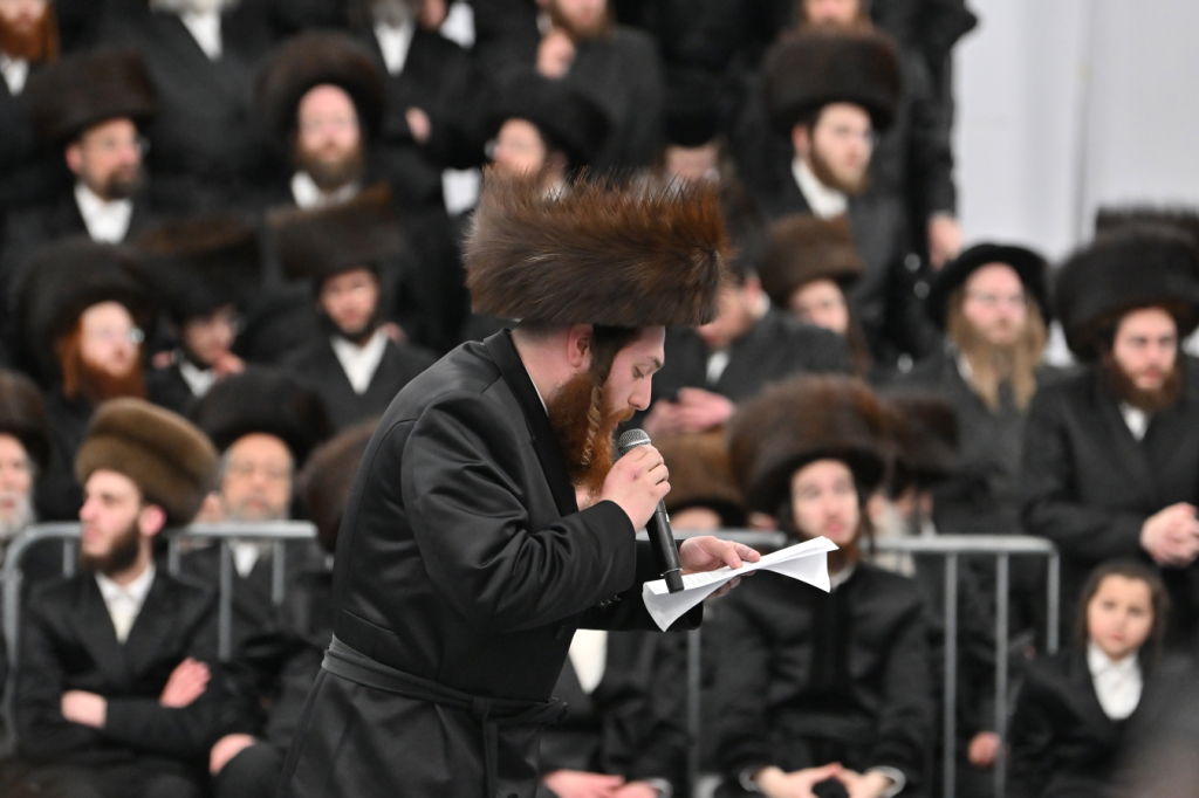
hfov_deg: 9.2
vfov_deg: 6.1
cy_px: 399
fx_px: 7491
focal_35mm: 225
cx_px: 600
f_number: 2.8
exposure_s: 1/400
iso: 1600
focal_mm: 150
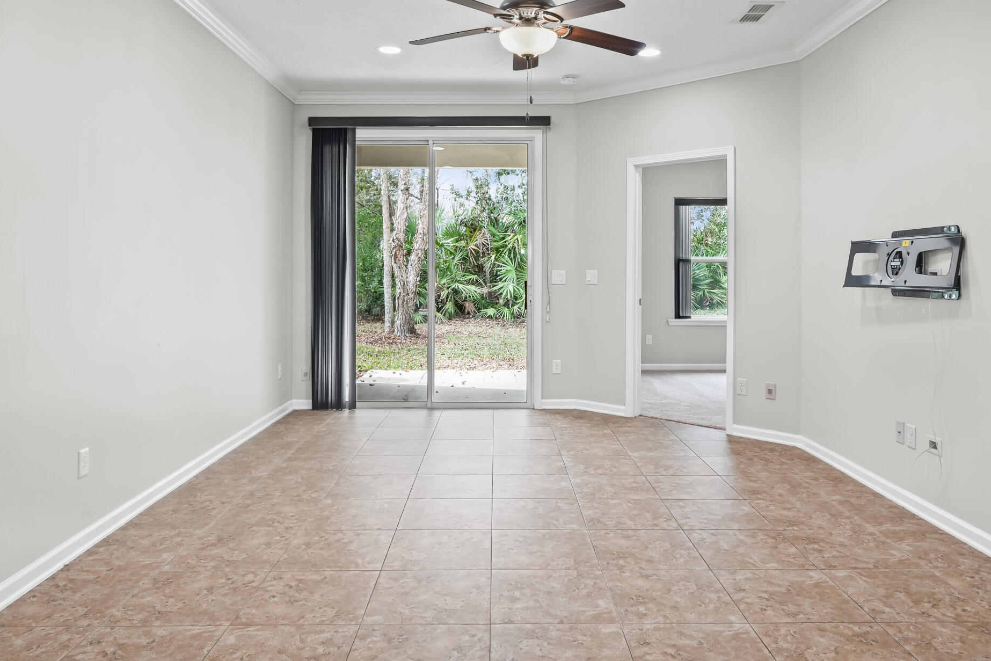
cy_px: 253
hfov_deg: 67.7
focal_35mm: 27
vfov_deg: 47.8
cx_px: 502
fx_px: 738
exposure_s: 1
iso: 250
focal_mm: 16.5
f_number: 13
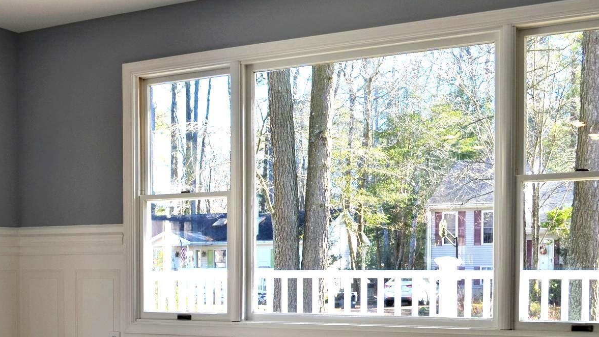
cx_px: 165
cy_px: 308
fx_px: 953
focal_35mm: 60
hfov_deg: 34.3
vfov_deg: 19.6
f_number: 5.6
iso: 200
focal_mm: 22
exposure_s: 1/125
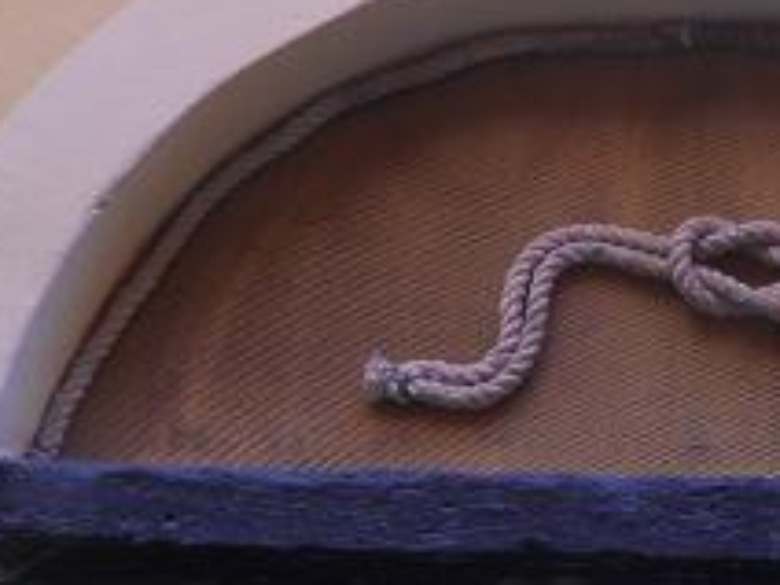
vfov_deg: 17.2
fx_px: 1938
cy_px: 250
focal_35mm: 86
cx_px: 705
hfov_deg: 22.2
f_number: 3.9
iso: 80
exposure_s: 1/40
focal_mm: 6.7
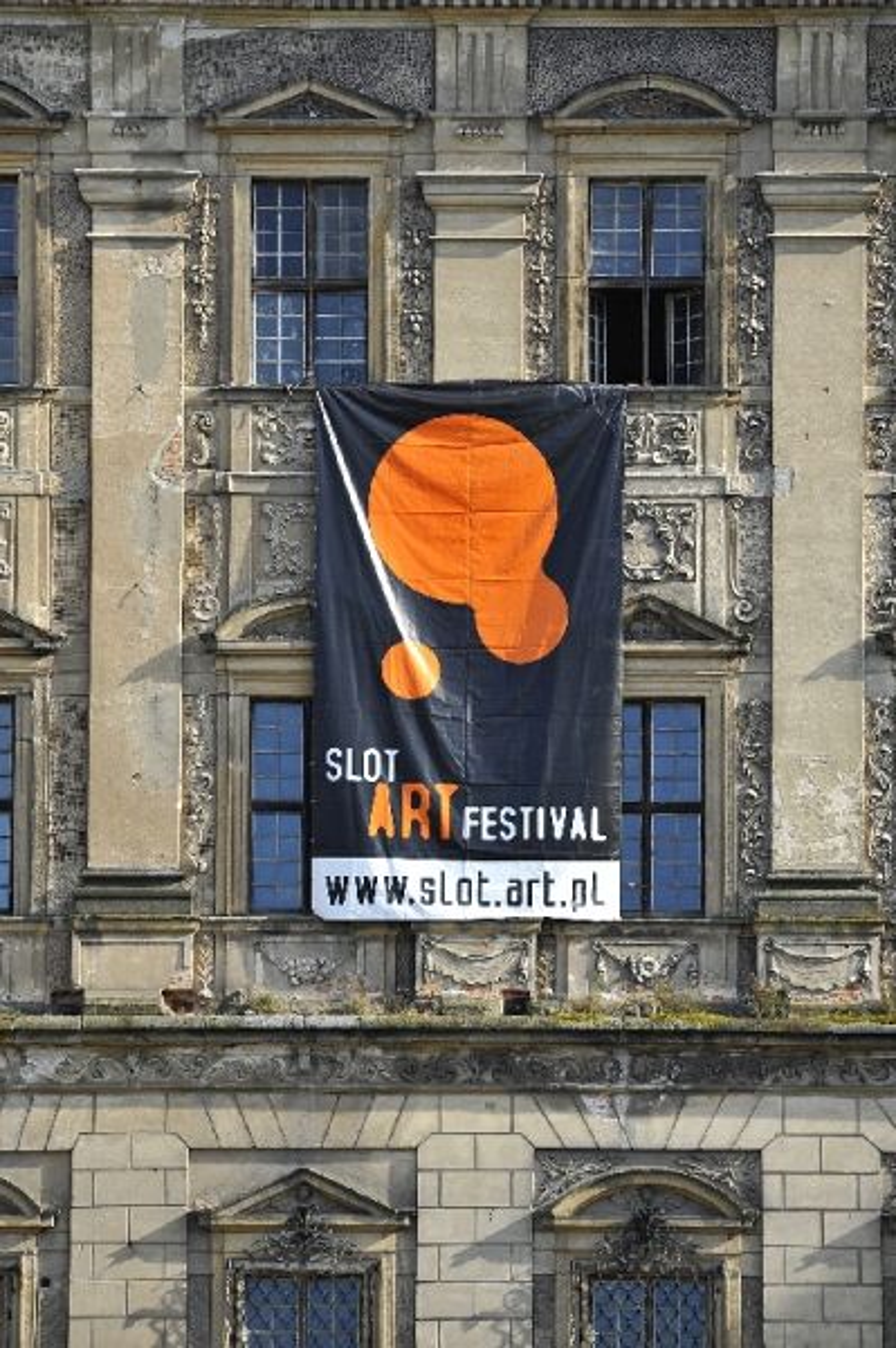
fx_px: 12714
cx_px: 448
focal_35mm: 340
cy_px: 674
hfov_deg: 4.0
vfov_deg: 6.1
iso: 500
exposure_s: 1/1600
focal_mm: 340
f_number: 4.8
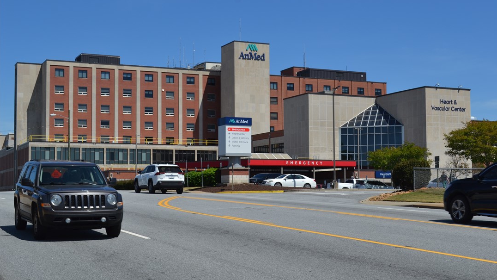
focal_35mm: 56
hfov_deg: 37.5
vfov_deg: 21.6
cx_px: 250
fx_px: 732
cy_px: 149
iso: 100
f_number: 9
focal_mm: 35
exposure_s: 1/320
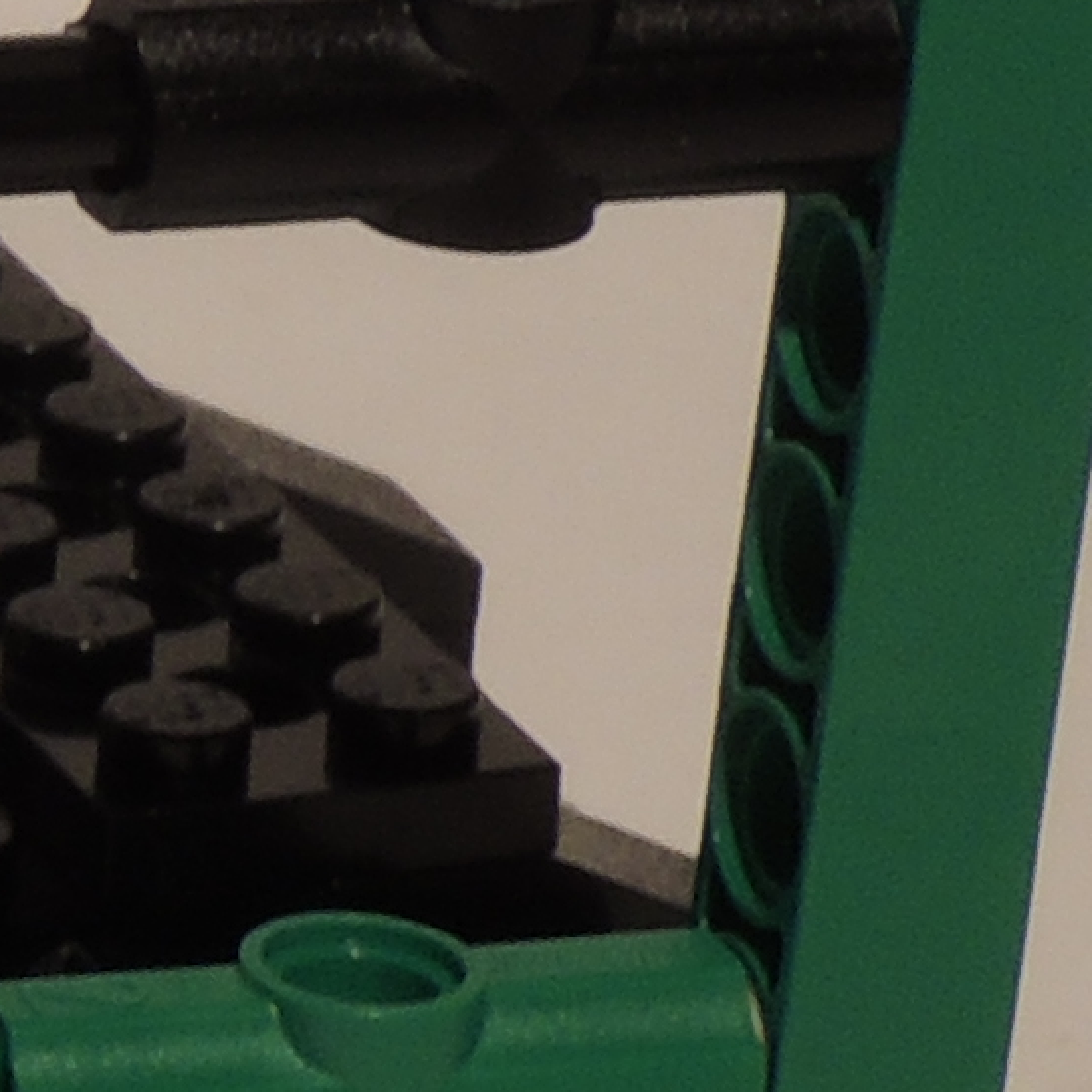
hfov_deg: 3.1
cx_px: -3006
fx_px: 19772
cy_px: 509
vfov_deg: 3.2
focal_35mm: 554
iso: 100
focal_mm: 13.3
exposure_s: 1/2.5
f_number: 7
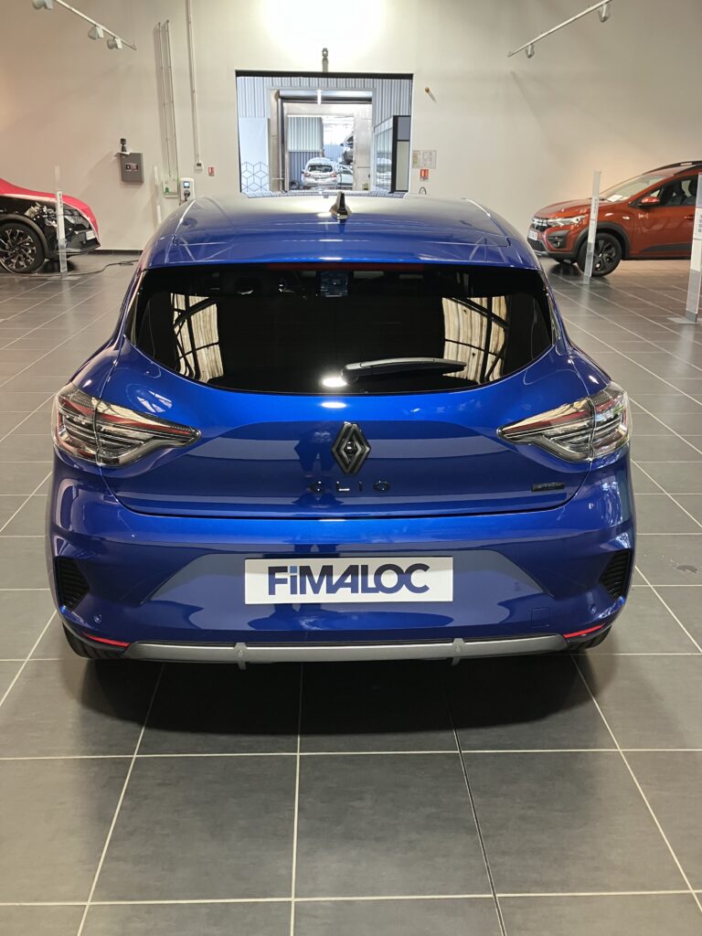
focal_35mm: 28
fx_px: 757
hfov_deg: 49.7
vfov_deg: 63.4
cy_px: 468
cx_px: 351
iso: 200
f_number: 1.8
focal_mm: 3.99
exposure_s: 1/50
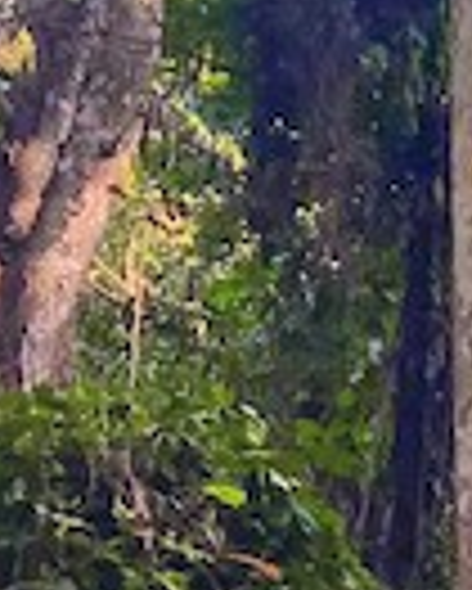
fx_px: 3872
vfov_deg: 8.0
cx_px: 854
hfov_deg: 6.8
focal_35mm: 222
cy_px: 1425
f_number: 1.8
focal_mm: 3.99
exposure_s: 1/278
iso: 20
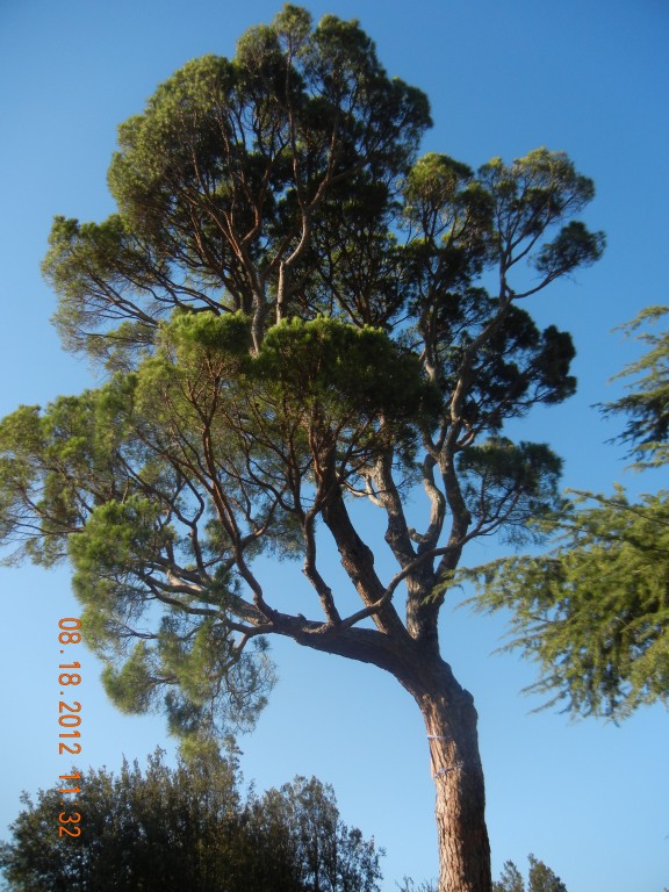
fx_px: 773
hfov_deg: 46.8
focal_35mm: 30
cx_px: 334
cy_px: 446
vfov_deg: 60.0
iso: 160
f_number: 3.5
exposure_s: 1/720
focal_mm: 5.4
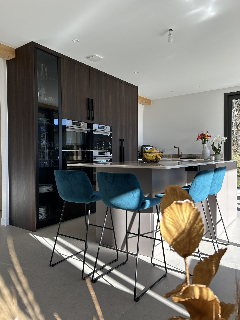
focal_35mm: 26
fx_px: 240
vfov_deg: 67.3
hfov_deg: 53.1
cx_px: 120
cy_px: 160
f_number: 1.5
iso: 50
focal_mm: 5.7
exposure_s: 1/533
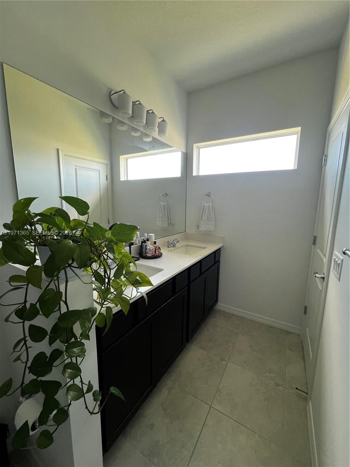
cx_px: 175
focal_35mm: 13
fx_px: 175
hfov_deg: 89.9
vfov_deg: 106.2
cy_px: 234
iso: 80
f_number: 1.8
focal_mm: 1.57
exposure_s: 1/99
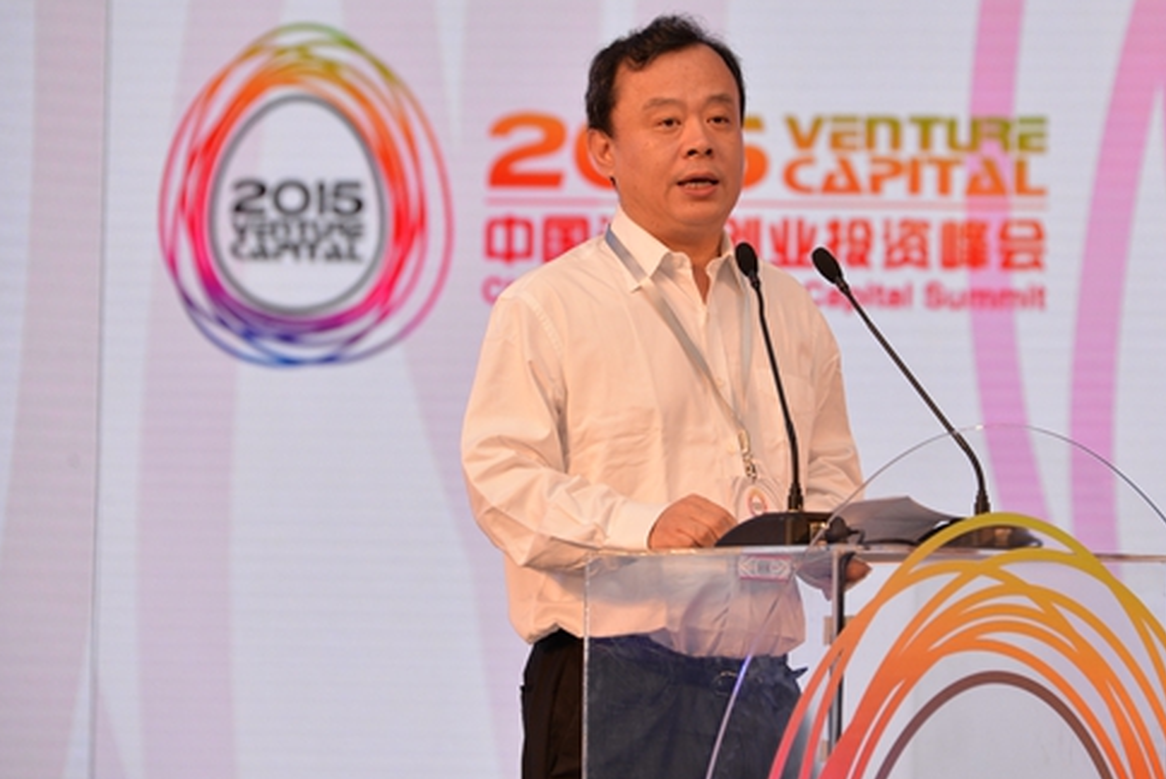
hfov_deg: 8.8
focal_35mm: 235
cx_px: 668
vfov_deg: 5.9
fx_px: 7616
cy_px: 340
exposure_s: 1/125
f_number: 6.3
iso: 800
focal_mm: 190
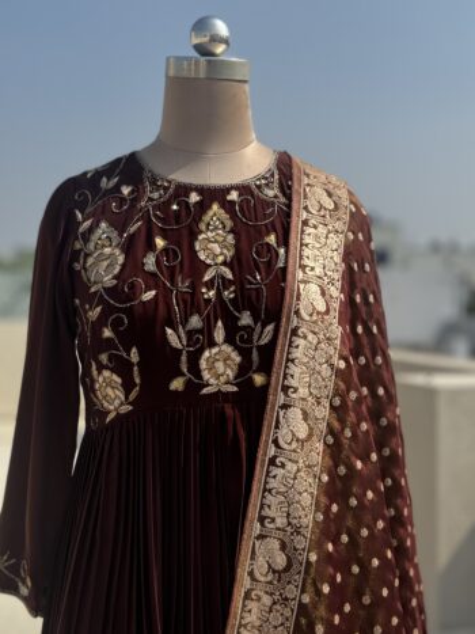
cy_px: 317
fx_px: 879
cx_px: 238
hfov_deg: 30.3
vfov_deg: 39.7
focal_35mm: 48
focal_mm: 6.76
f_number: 1.78
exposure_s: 1/4049
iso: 64
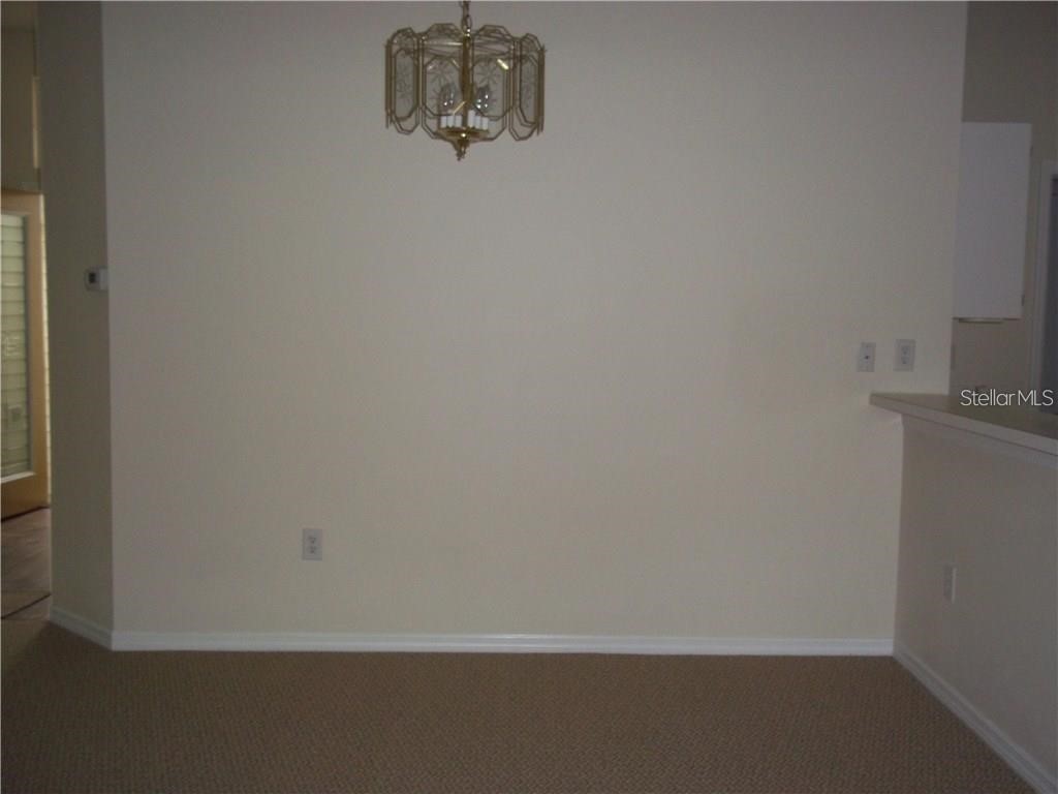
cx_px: 529
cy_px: 397
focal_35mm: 36
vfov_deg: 39.7
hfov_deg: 51.4
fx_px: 1100
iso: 160
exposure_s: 1/30
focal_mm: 6.5
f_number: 3.1
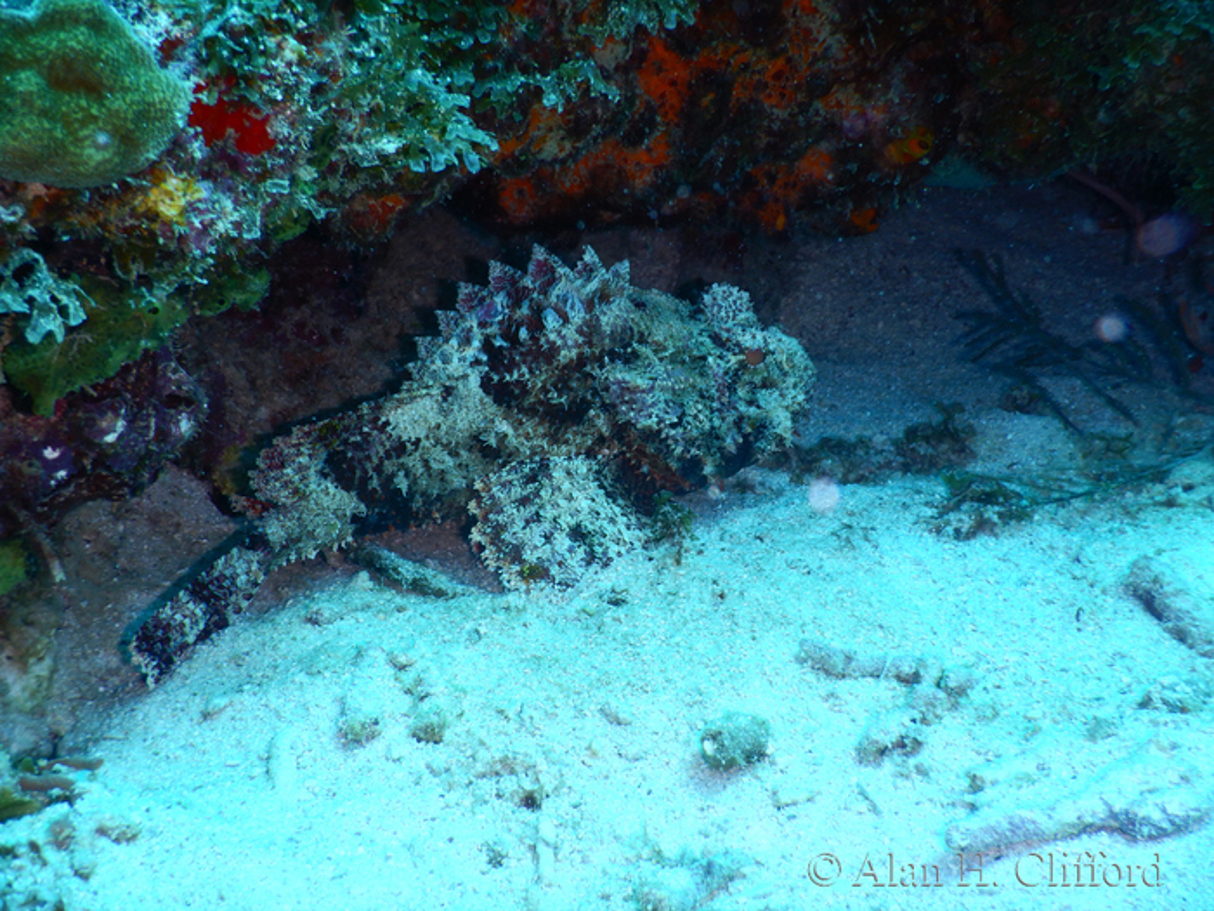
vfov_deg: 41.8
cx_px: 607
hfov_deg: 54.0
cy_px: 456
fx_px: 1192
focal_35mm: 34
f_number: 4.2
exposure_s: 1/125
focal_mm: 6.1
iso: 125
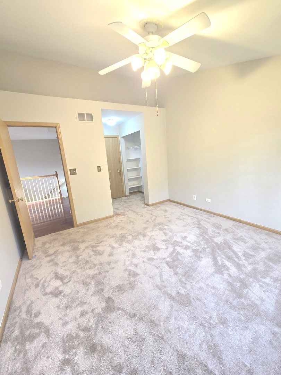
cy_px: 188
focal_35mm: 13
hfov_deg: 89.9
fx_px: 141
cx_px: 140
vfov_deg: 106.2
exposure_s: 1/60.2
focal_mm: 2.2
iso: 64
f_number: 2.2
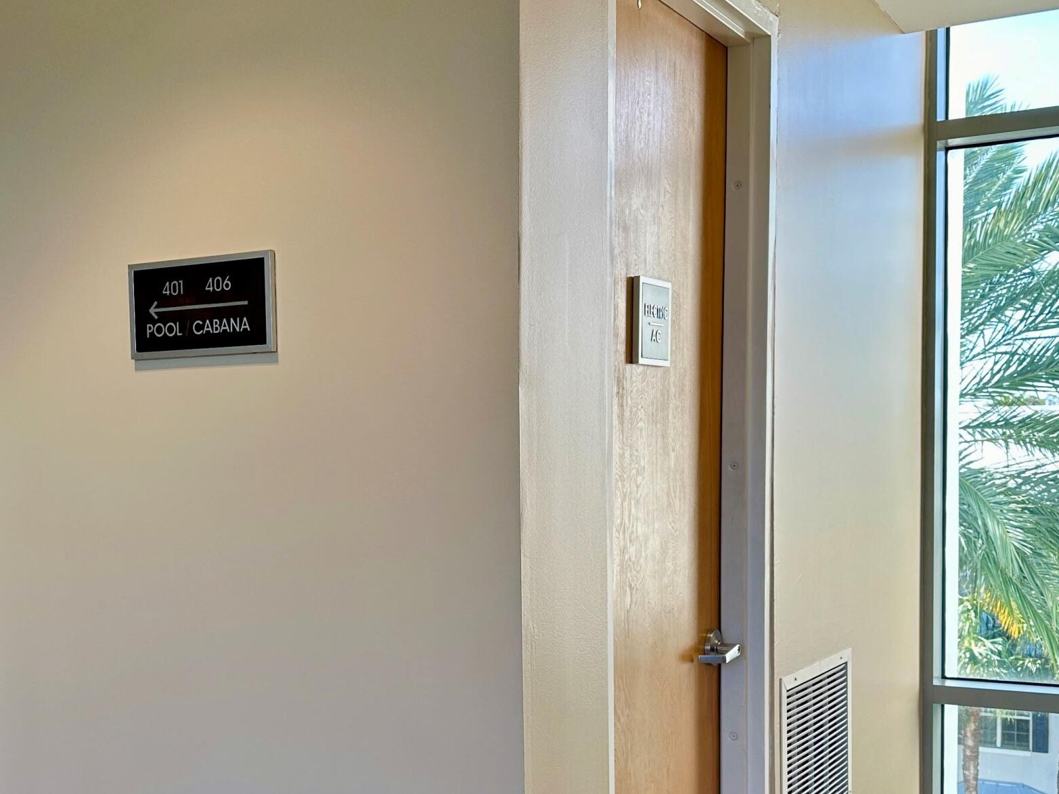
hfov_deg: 40.5
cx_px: 323
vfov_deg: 31.3
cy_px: 523
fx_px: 1407
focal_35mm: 46
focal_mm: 6.86
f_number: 1.78
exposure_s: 1/150
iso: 64
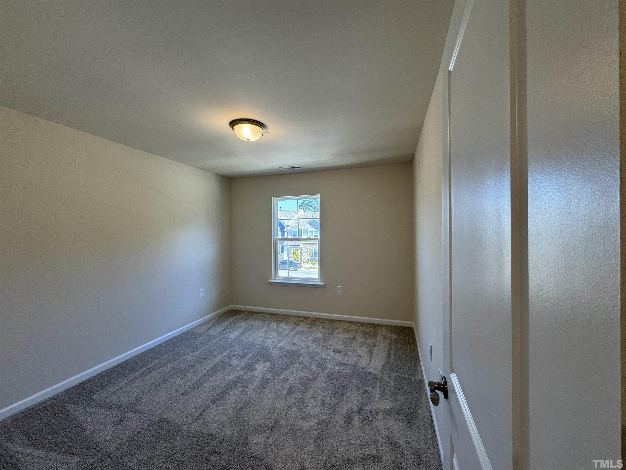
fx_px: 253
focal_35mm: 14
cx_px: 313
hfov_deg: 102.1
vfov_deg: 85.7
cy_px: 235
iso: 125
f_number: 2.2
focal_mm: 2.22
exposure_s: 1/120
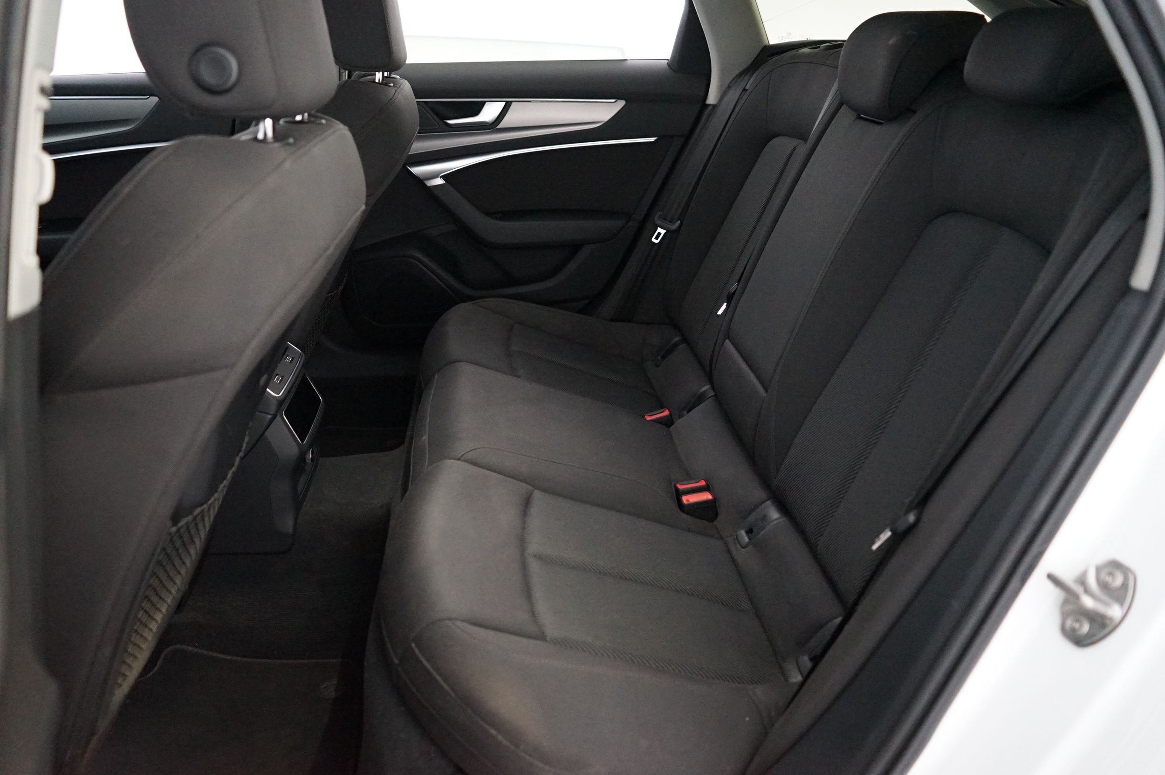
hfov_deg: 65.5
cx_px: 582
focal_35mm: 28
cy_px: 388
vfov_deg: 46.3
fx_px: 905
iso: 6400
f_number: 3.5
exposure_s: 1/50
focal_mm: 28
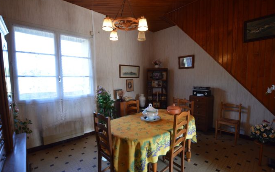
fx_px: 120
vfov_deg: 71.2
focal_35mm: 16
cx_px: 140
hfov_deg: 97.8
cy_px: 90
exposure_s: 1/60
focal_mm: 10
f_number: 4
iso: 400
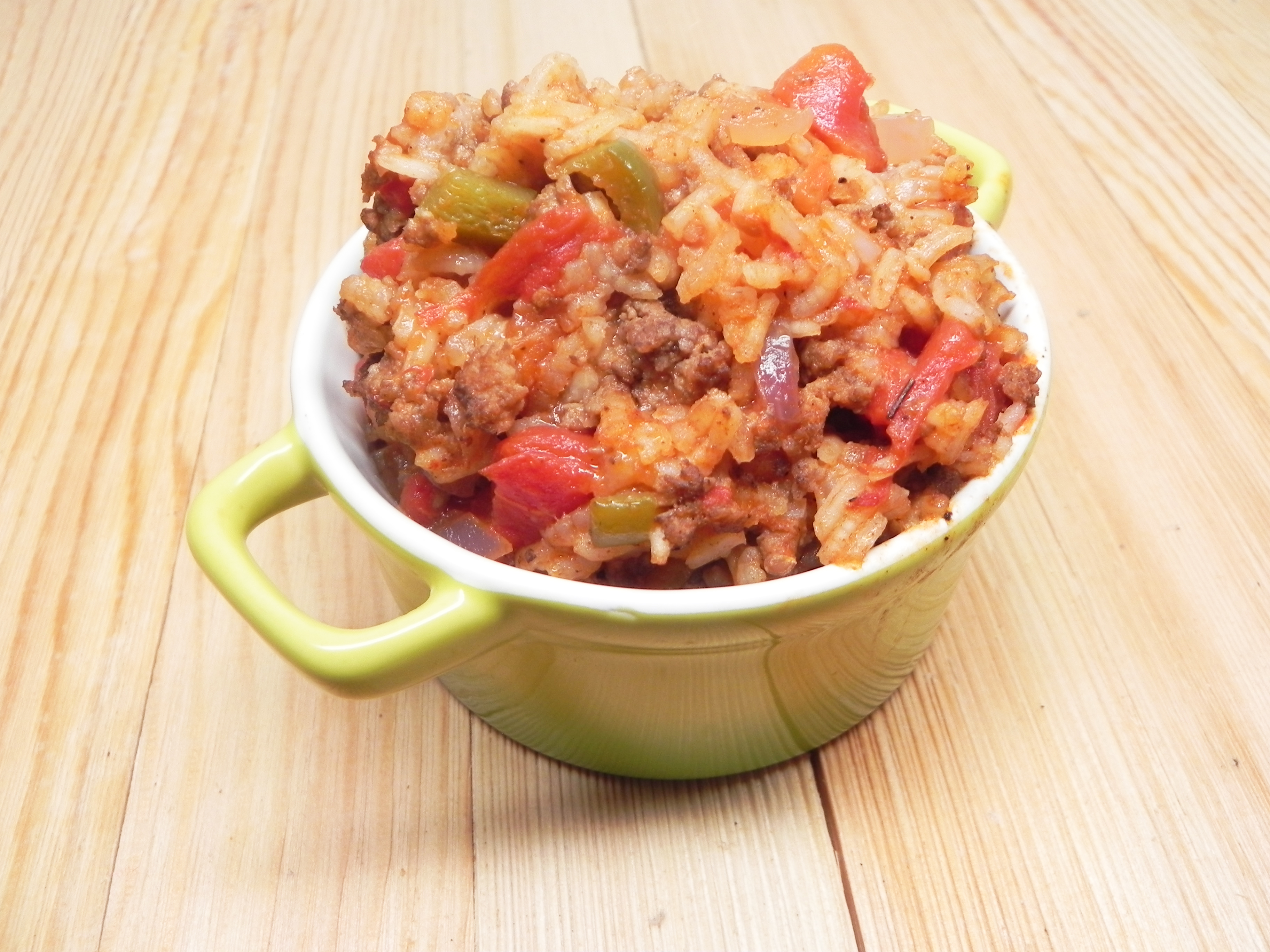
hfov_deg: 61.7
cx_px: 635
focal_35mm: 29
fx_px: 1064
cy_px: 476
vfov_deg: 48.2
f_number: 2.8
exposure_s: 1/34.4
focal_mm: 5.2
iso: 160
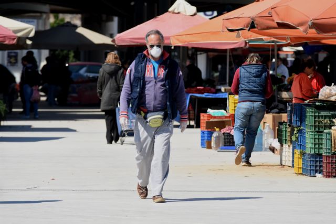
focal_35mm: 300
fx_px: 2800
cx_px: 168
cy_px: 112
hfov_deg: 6.9
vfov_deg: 4.6
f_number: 4.5
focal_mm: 200
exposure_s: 1/3195
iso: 500
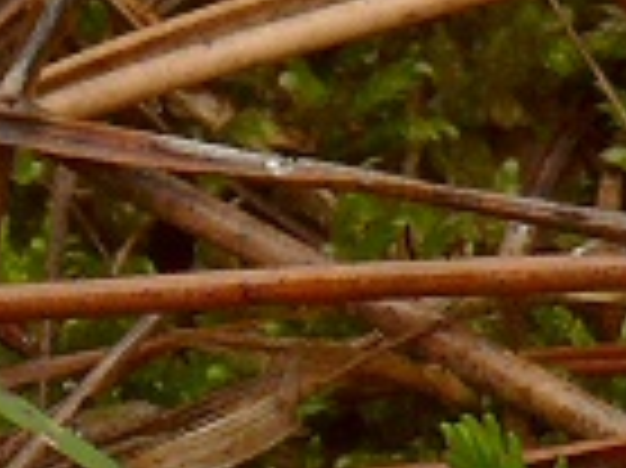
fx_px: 6107
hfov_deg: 5.6
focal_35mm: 338
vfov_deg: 4.3
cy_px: 940
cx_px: -910
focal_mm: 14.1
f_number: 11
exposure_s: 1/8
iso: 100
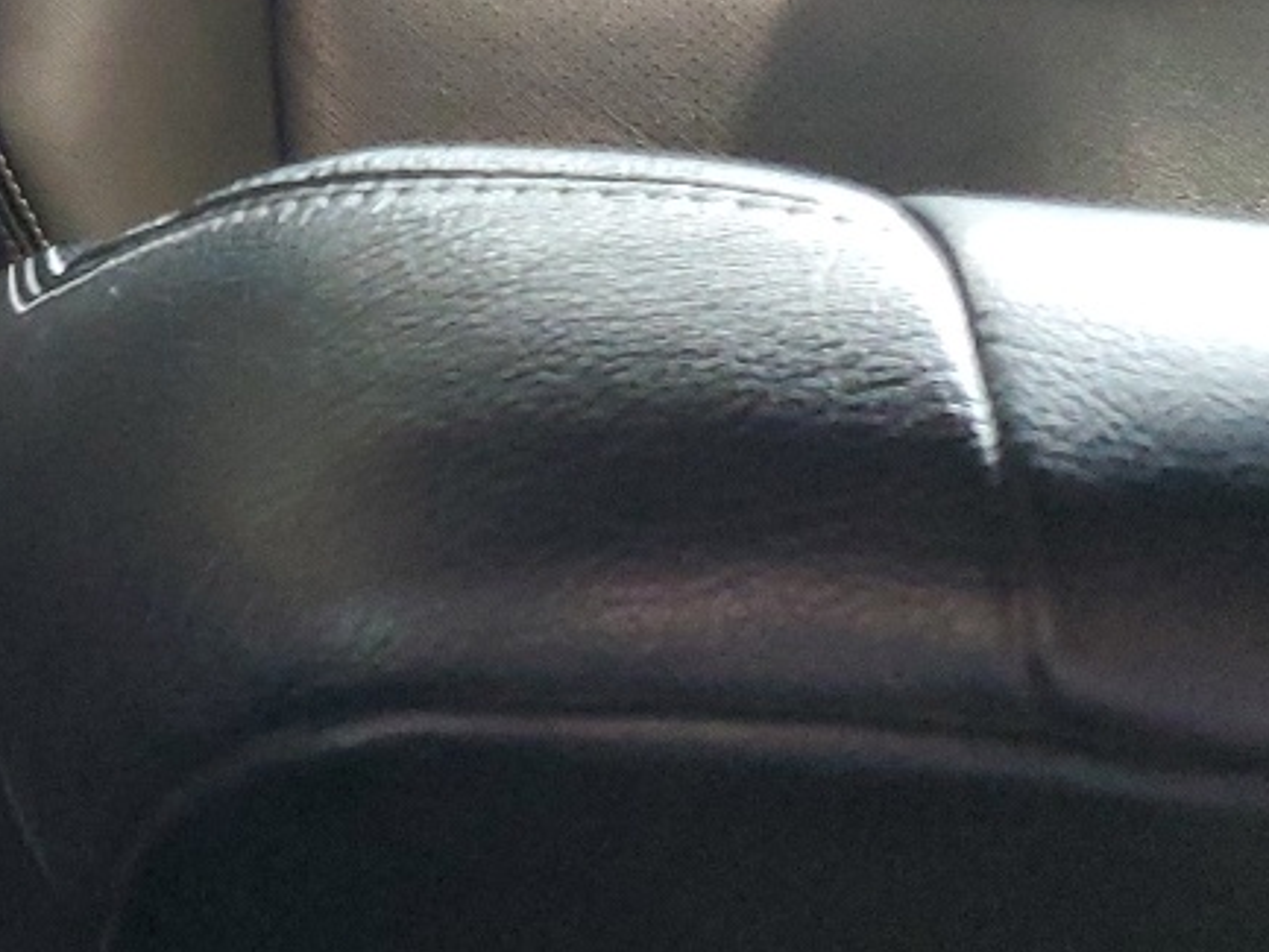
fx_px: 3520
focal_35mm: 96
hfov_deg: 18.5
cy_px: -448
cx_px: -542
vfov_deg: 14.4
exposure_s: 1/15
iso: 285
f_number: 1.5
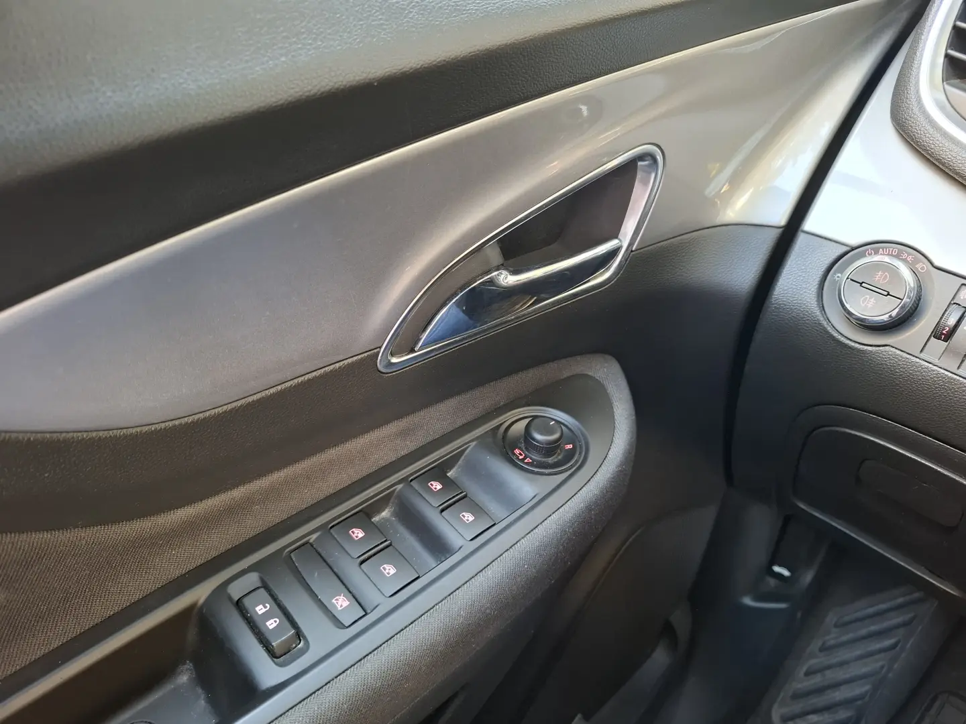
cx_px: 483
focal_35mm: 23
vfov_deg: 58.9
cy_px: 362
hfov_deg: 73.9
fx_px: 642
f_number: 1.8
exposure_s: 1/33
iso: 400
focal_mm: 5.54
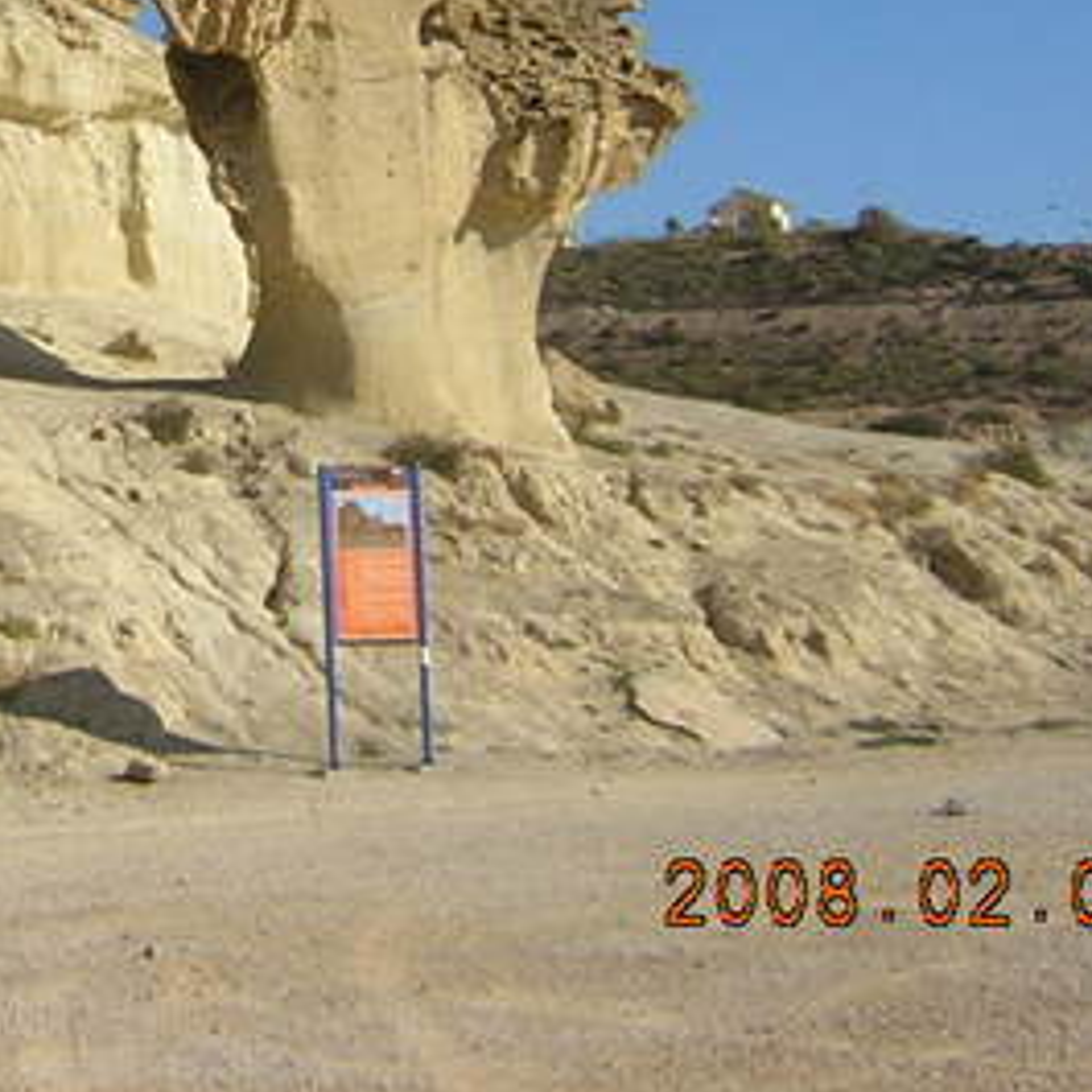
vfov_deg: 20.1
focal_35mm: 84
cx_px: -49
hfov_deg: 19.9
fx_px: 2998
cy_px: 39
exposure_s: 1/475
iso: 100
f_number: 5.2
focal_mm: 4.7
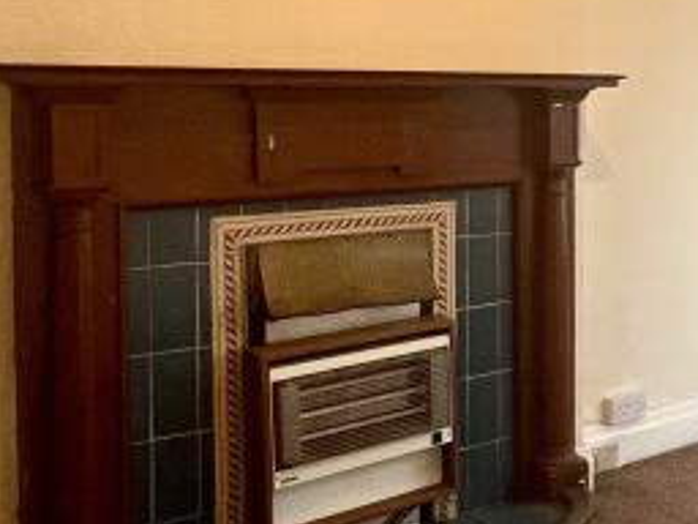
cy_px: 156
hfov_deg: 32.3
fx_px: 1049
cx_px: 774
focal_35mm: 52
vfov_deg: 27.8
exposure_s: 1/100
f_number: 1.8
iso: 100
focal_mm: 1.57
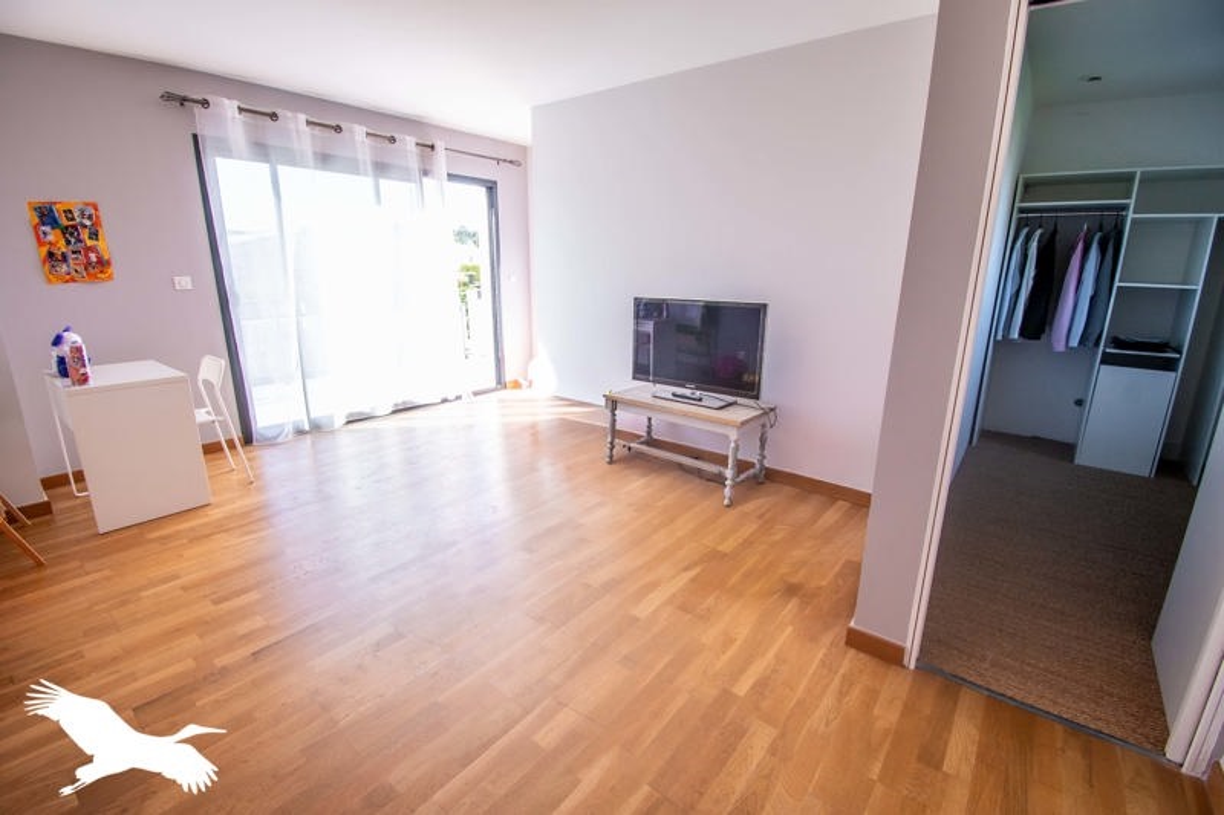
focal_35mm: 15
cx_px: 612
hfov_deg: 100.4
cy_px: 408
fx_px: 510
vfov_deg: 77.3
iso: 400
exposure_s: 1/125
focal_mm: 10
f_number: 5.6
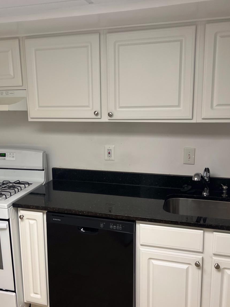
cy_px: 154
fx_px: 310
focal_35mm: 35
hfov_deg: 40.6
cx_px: 94
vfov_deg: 52.6
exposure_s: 1/60
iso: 64
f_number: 1.5
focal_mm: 5.7
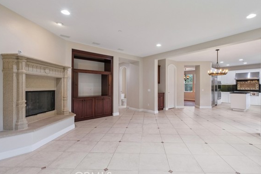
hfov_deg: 93.0
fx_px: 123
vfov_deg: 70.5
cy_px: 84
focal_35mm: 17
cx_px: 143
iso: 500
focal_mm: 10
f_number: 8
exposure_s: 1/9
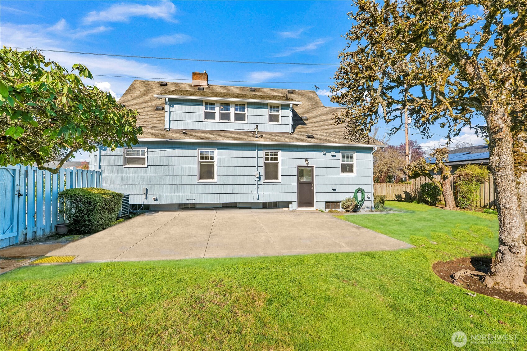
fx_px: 220
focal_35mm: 15
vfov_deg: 77.3
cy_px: 176
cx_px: 264
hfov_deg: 100.4
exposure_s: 1/250
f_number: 8
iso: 200
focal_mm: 15
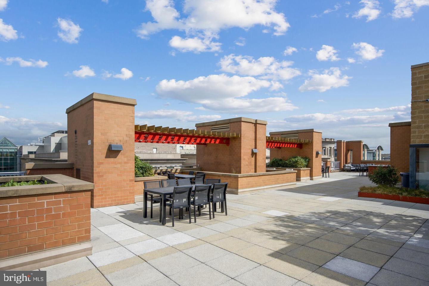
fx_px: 232
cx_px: 214
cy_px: 143
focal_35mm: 20
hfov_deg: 85.4
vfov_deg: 63.2
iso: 200
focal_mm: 19.5
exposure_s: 1/1000
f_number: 9
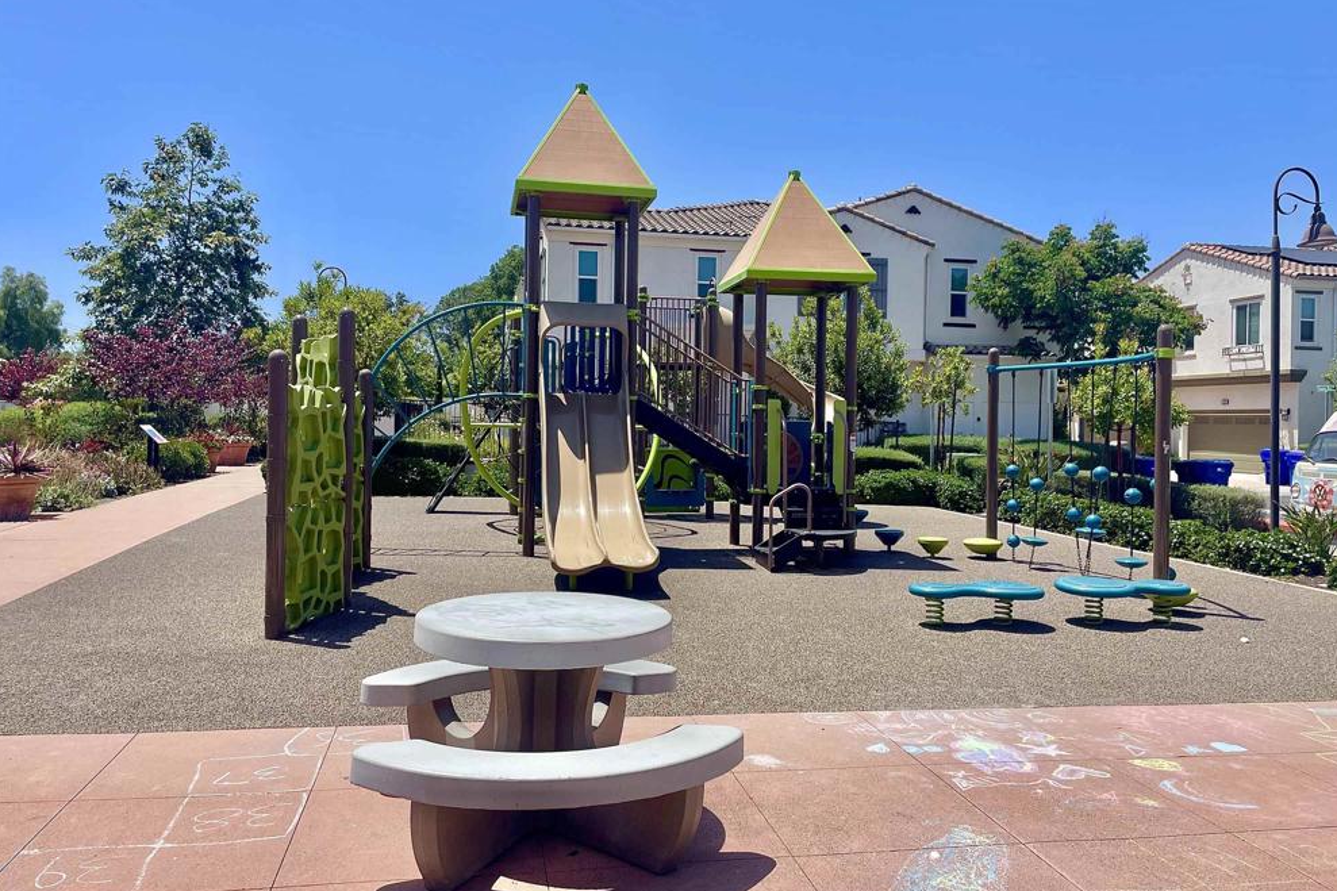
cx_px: 684
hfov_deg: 65.5
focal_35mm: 28
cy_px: 425
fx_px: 1040
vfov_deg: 46.4
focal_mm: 4.2
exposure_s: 1/4292
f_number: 1.6
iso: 32
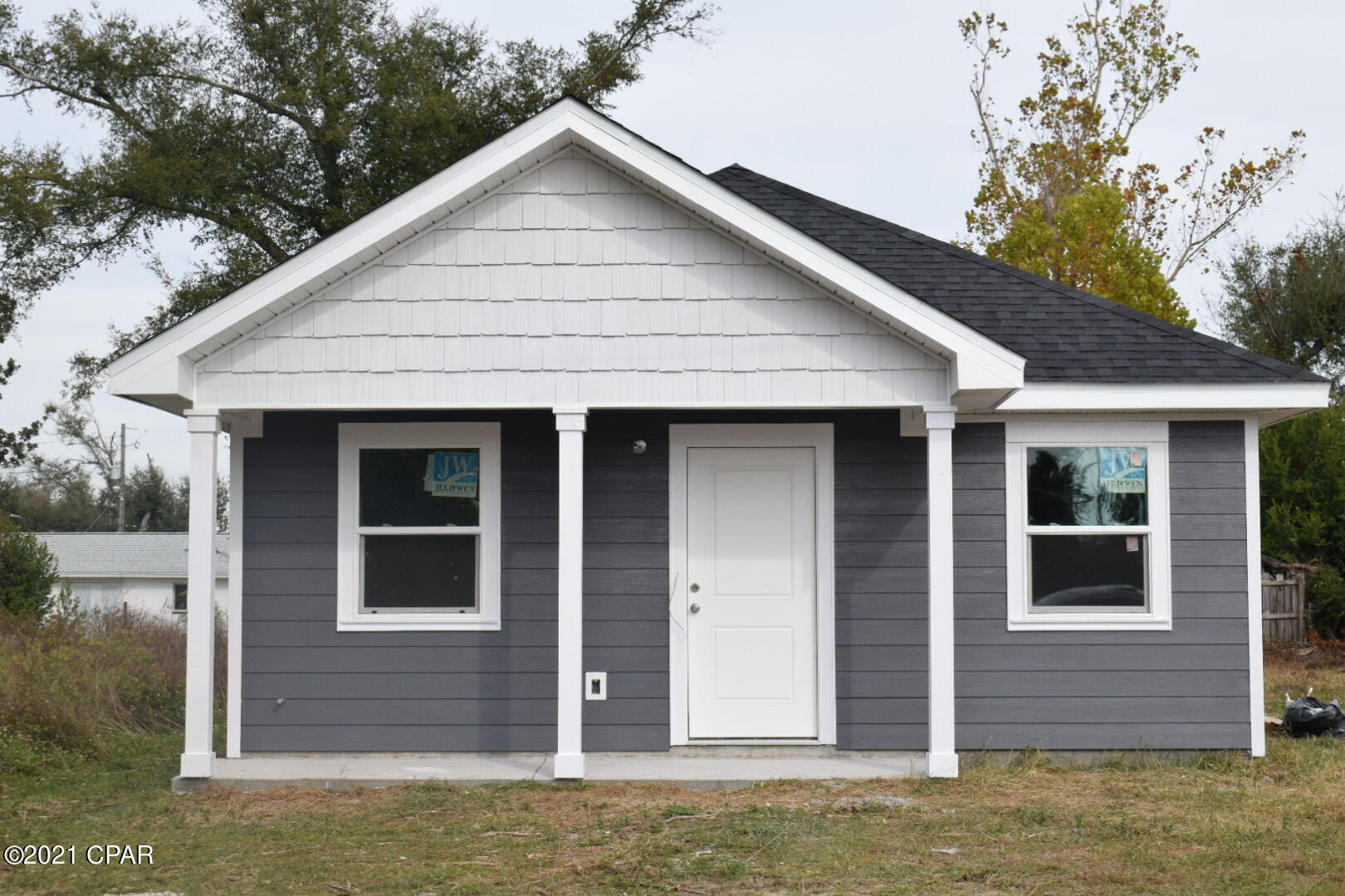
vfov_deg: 23.8
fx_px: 2129
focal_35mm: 57
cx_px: 672
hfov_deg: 35.1
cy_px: 448
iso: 200
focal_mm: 38
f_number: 9
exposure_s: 1/320
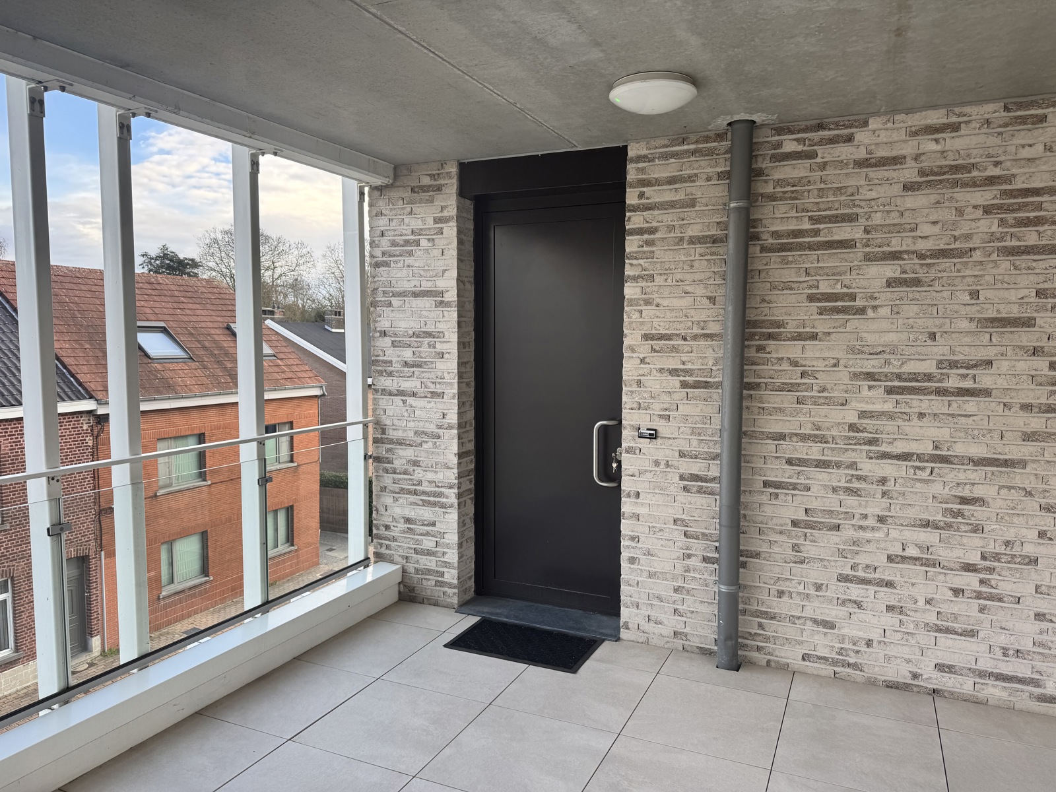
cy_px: 396
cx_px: 528
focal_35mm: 24
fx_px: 732
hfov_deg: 71.6
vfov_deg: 56.8
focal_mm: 6.76
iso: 80
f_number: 1.78
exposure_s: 1/293
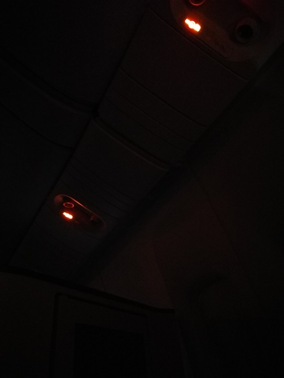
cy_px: 189
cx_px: 142
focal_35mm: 27
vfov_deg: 65.3
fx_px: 295
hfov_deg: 51.4
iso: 3200
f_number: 2.2
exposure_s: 1/17.1
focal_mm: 4.5
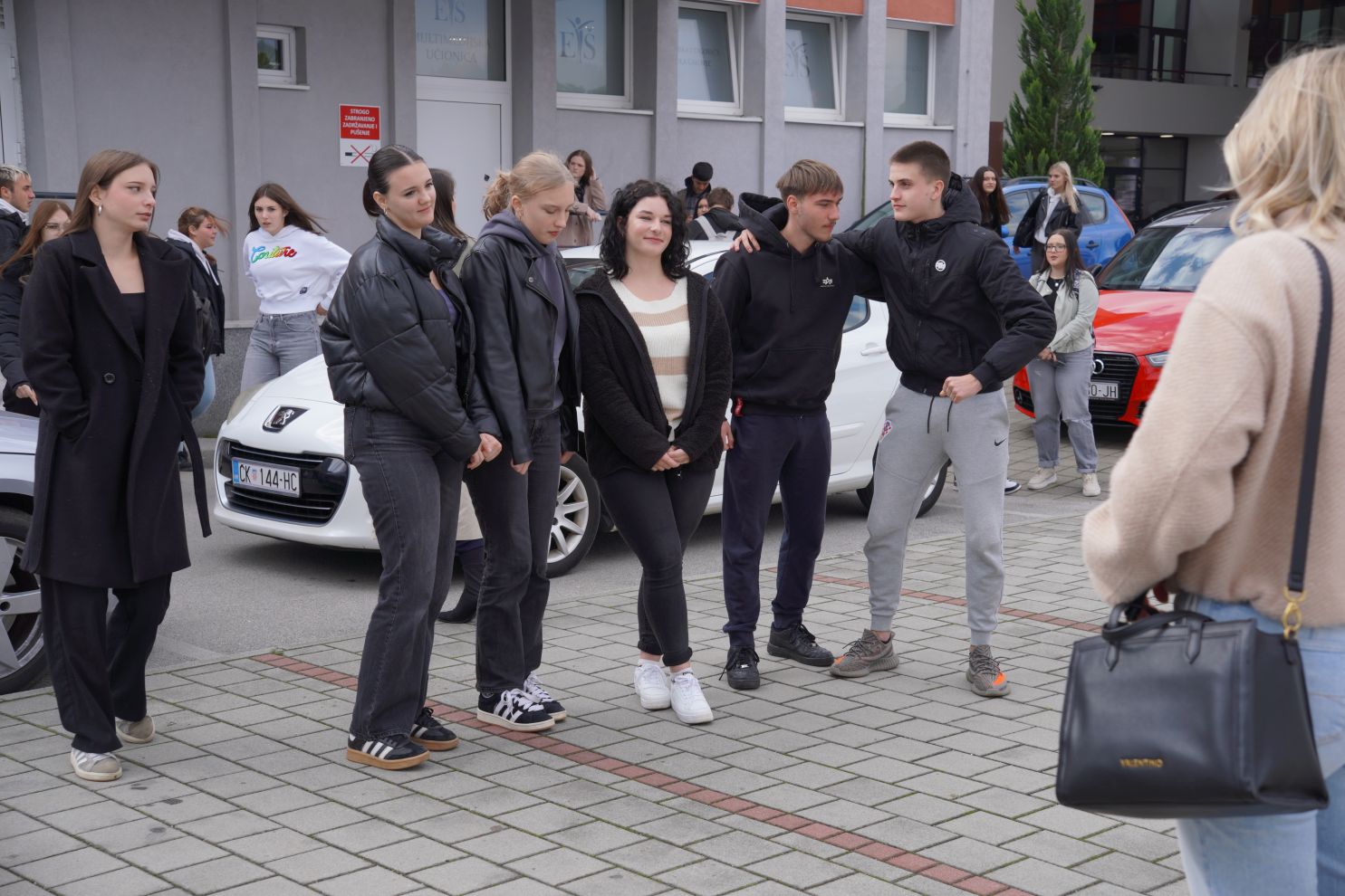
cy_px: 448
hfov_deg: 39.9
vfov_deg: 27.2
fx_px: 1855
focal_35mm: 50
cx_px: 672
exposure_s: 1/400
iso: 125
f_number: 4.5
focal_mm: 33.1
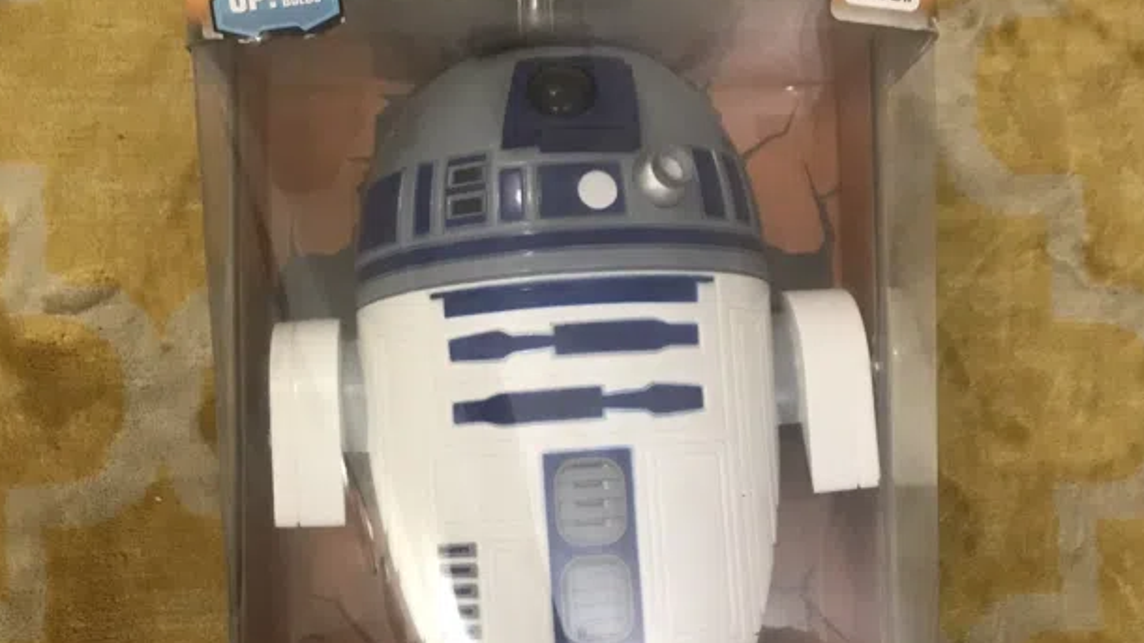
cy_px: 399
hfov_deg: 61.0
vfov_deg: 36.5
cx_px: 580
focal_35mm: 32
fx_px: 971
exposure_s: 1/17
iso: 100
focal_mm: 3.99
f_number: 1.8
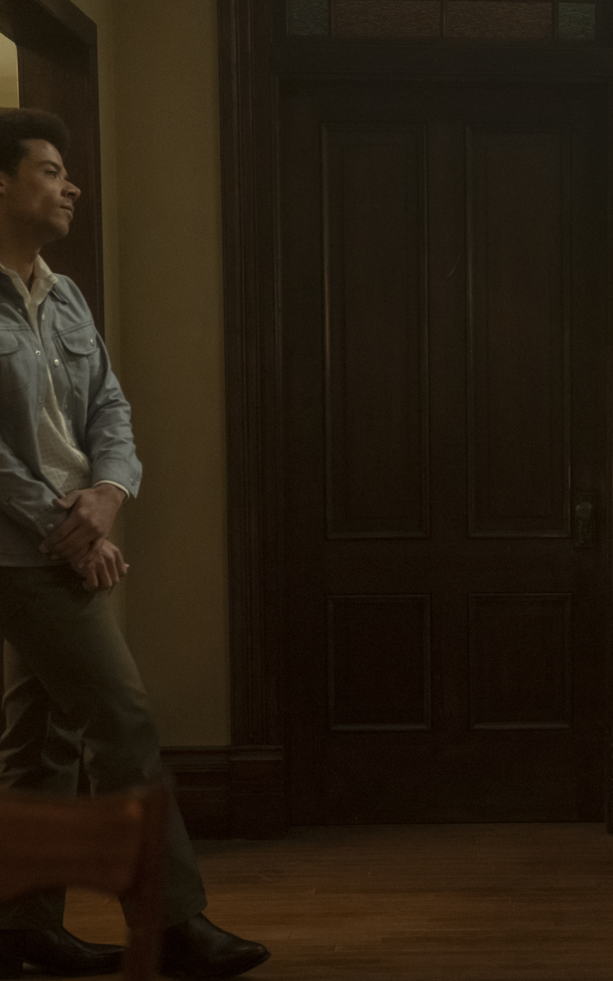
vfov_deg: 31.1
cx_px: 609
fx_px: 1764
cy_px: 503
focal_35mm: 66
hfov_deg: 19.2
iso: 4000
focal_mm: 40
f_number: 2.8
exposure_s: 1/160
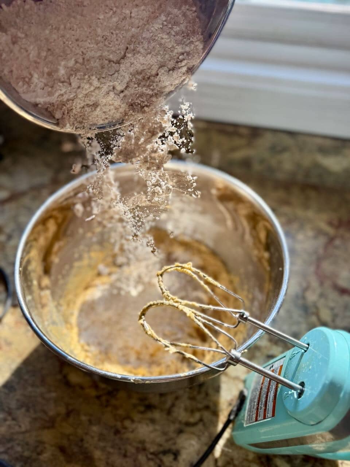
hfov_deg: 56.8
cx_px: 175
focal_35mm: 24
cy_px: 234
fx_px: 324
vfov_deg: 71.6
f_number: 1.78
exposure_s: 1/294
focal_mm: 6.76
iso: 80
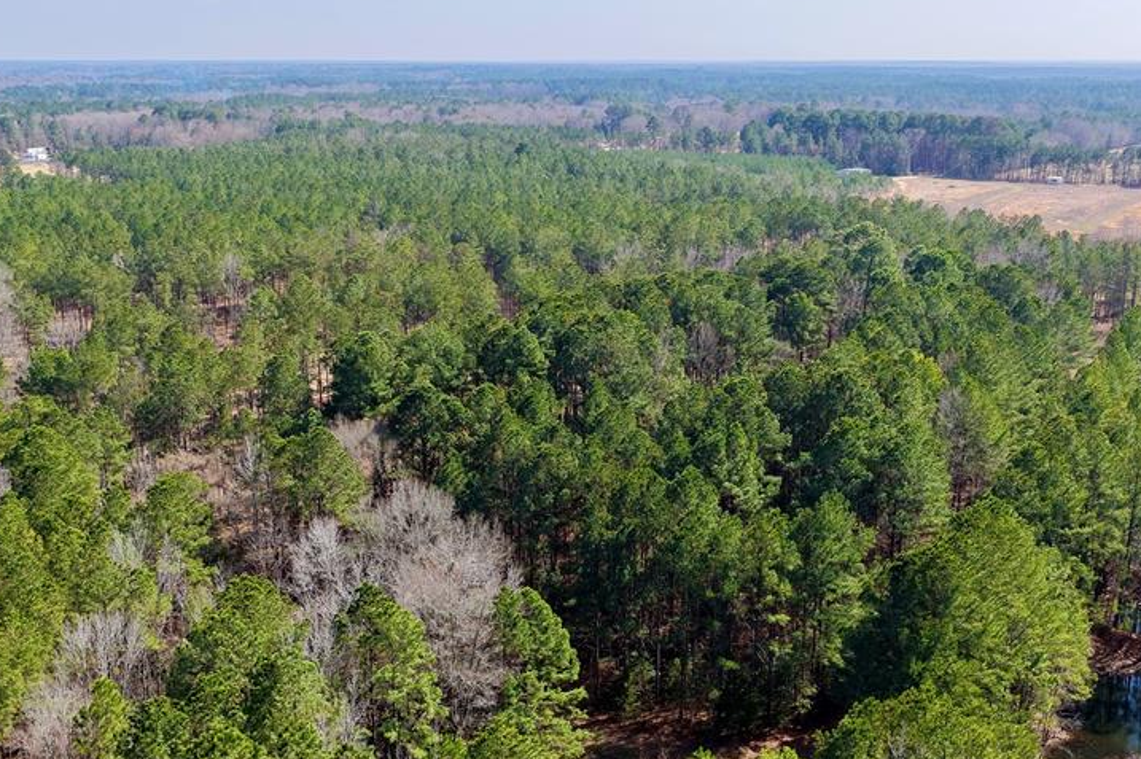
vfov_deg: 33.0
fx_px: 1267
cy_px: 517
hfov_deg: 48.4
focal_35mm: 40
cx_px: 640
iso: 400
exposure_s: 1/2000
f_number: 2.8
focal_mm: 14.45
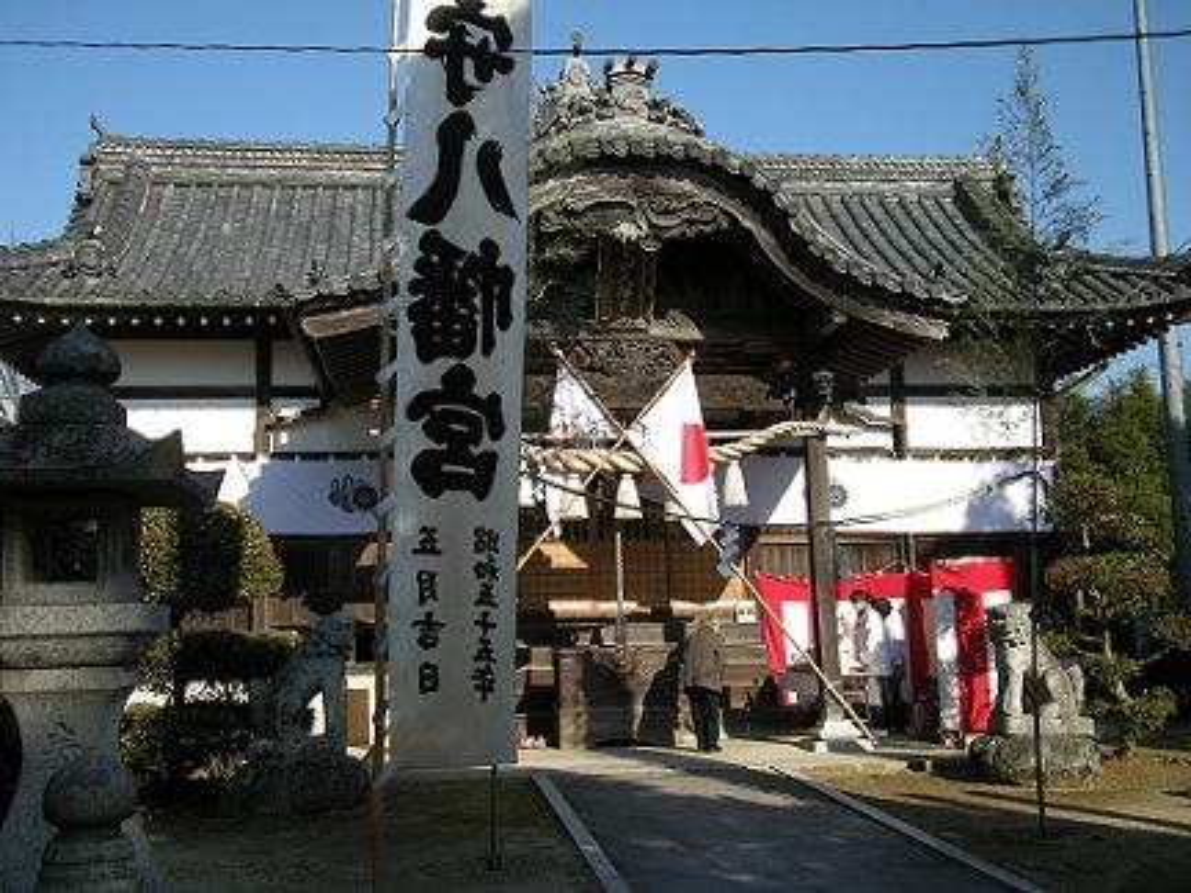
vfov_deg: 38.7
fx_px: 1273
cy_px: 446
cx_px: 596
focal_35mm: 37
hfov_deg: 50.1
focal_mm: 7.9
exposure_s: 1/790
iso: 64
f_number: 2.8
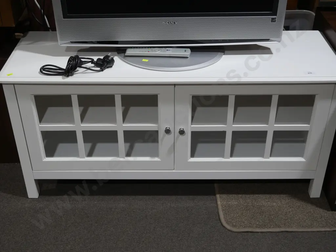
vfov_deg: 29.1
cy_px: 126
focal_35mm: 50
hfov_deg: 38.2
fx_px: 486
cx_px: 168
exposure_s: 1/60
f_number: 5.3
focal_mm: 25
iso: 200
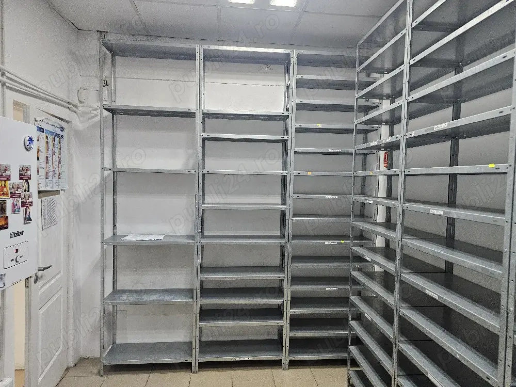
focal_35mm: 23
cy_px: 194
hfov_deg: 73.9
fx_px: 343
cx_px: 258
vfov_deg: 58.9
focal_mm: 6.3
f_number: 1.7
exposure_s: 1/101
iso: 500
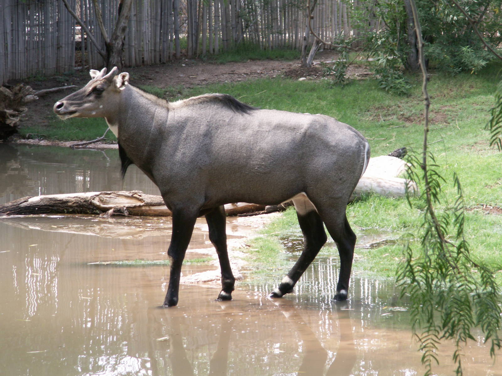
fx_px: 2625
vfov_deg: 8.2
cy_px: 188
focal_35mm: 181
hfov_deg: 10.9
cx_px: 251
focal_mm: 29.57
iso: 50
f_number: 5
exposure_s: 1/50
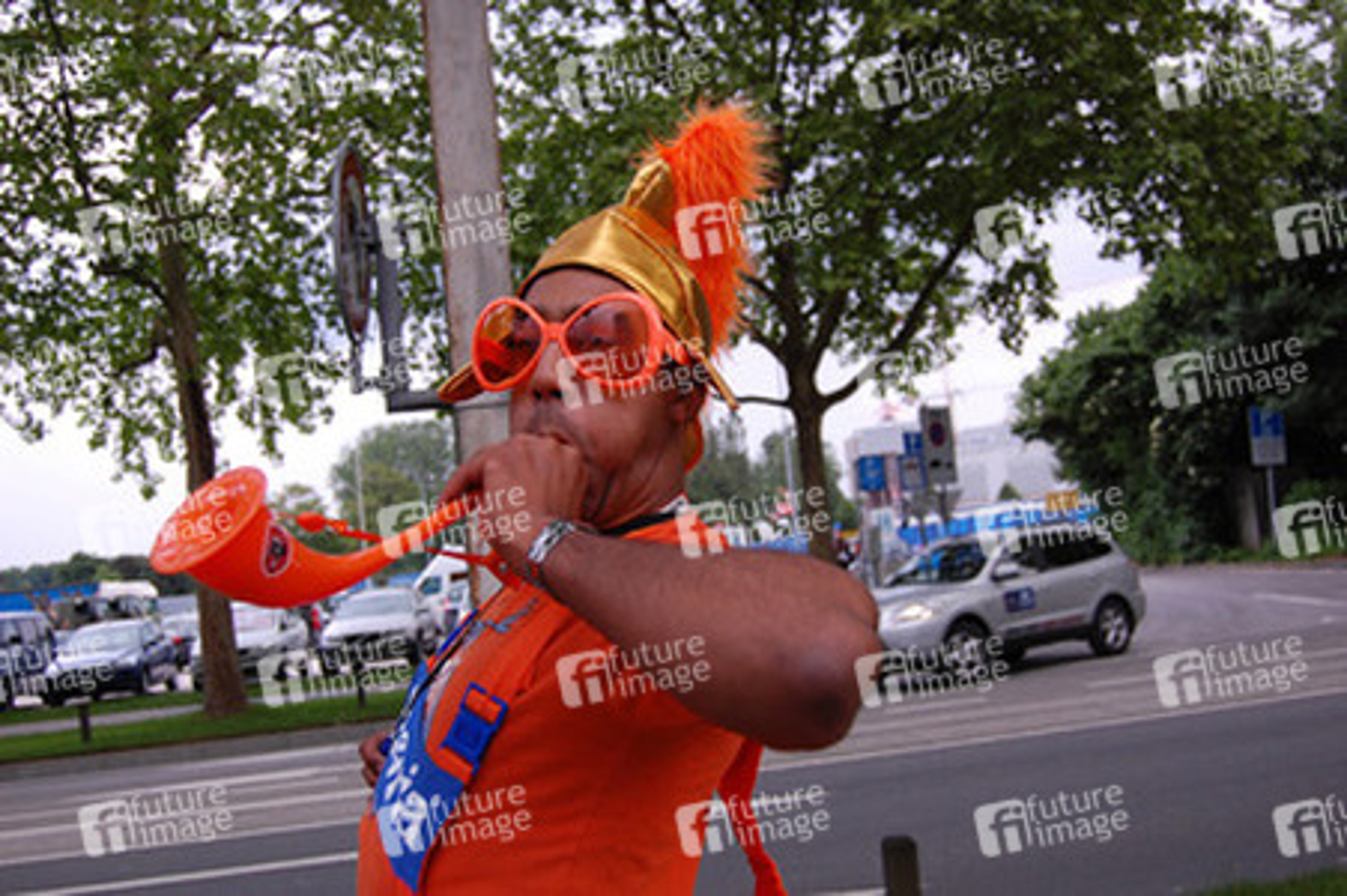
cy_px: 448
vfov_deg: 34.2
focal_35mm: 39
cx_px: 674
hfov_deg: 49.6
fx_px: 1458
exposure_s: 1/60
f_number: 4
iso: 400
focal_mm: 26
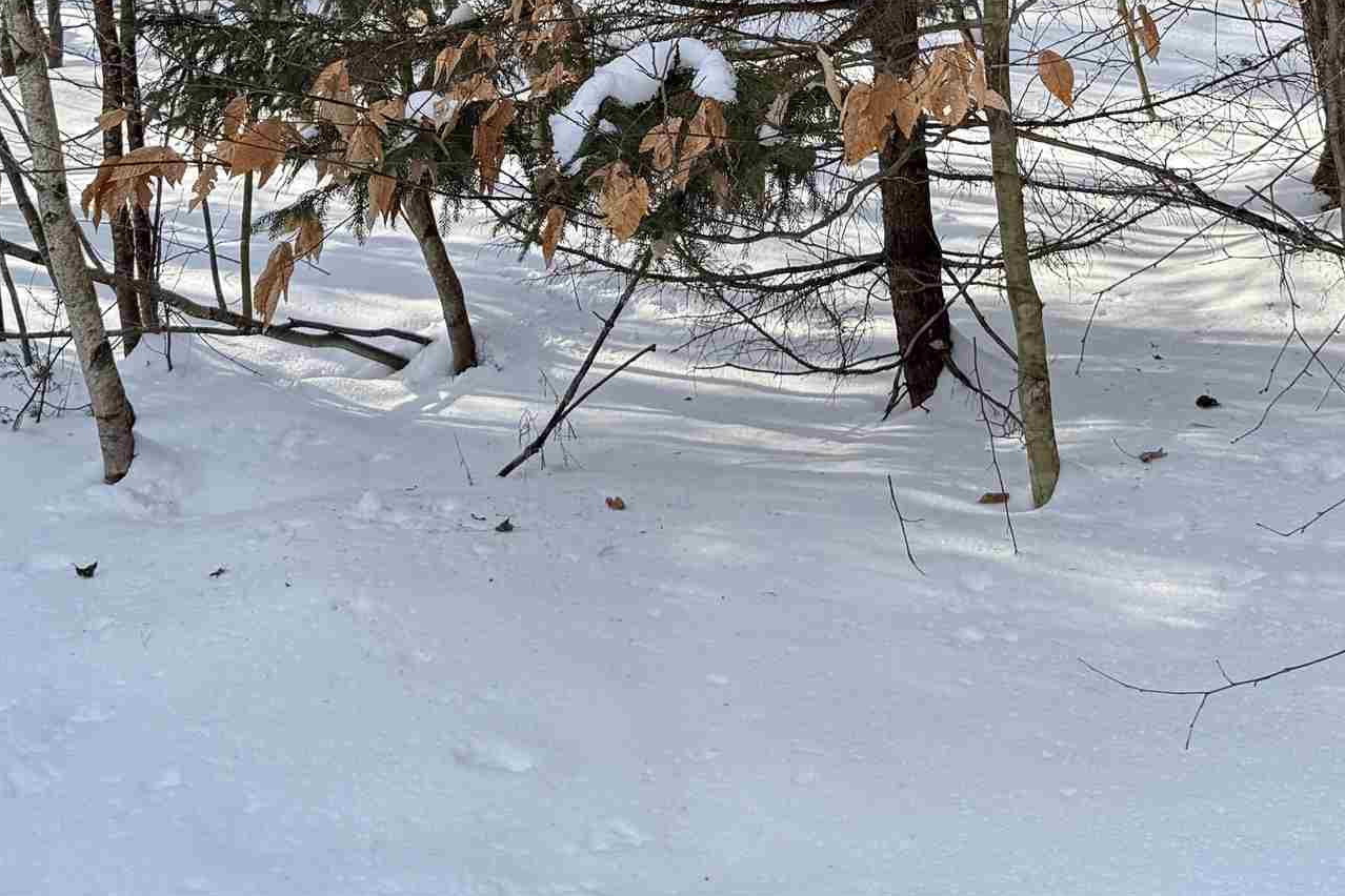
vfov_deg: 20.4
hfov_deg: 33.4
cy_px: -312
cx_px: 740
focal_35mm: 60
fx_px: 2241
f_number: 1.78
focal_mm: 6.76
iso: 80
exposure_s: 1/735
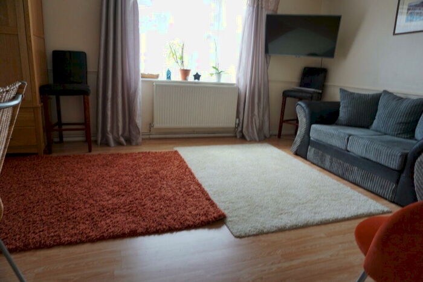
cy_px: 141
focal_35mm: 24
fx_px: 282
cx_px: 212
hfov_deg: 73.7
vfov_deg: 53.2
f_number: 4
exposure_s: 1/60
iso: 200
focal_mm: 16
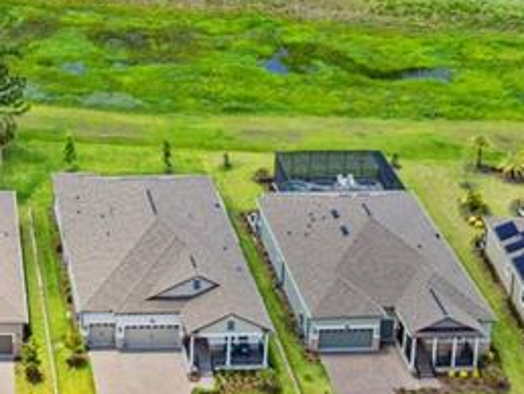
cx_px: -70
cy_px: -274
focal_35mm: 95
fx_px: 1439
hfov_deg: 19.6
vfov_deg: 14.1
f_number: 2.8
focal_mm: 12.3
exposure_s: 1/4000
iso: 230
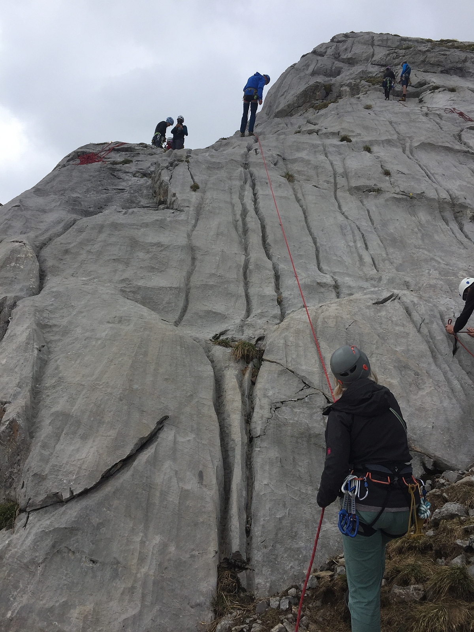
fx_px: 529
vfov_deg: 61.7
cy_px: 316
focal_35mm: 29
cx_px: 237
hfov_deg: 48.2
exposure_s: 1/3300
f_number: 2.2
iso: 32
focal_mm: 4.15
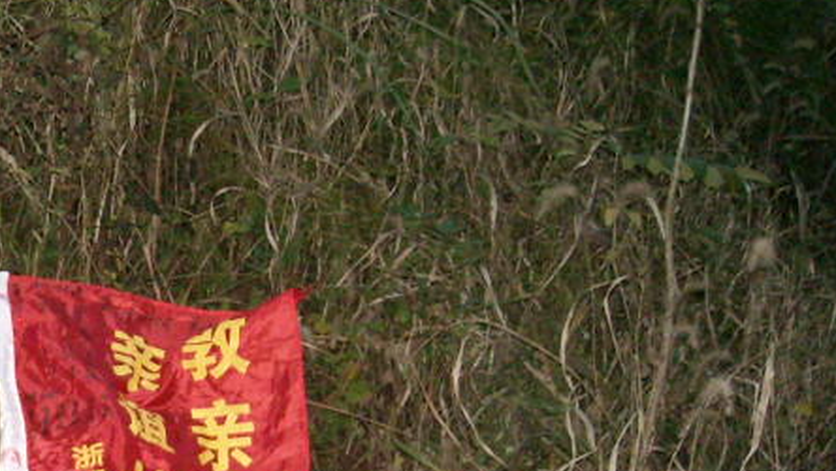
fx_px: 1951
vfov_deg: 13.4
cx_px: -109
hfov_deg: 22.6
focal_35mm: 88
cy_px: 575
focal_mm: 5.7
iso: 565
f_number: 2.8
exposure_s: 1/60
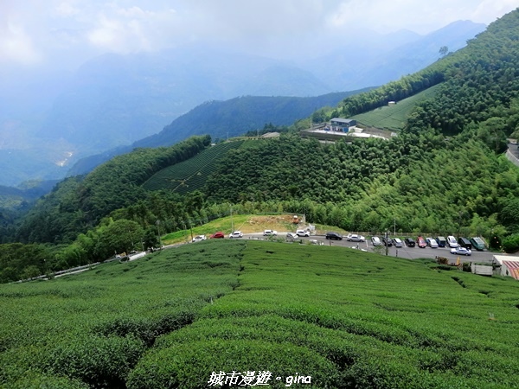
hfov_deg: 67.3
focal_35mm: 26
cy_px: 194
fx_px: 390
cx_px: 260
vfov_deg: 53.1
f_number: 2.2
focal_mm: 3.81
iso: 50
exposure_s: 1/665
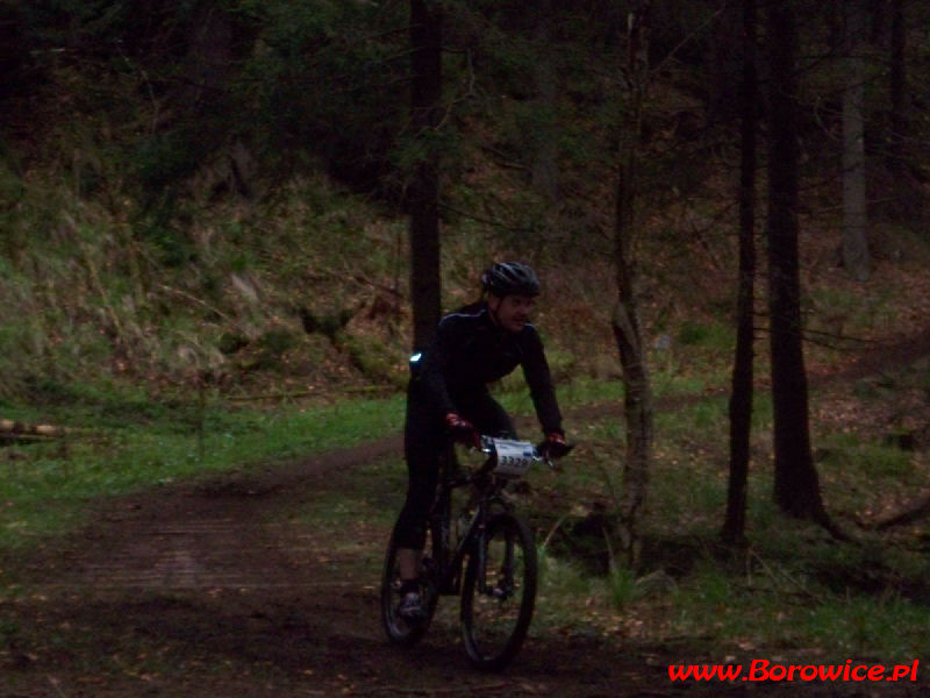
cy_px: 349
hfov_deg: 16.8
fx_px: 3143
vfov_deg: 12.7
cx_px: 465
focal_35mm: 117
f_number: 4.4
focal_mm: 19.2
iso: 400
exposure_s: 1/125
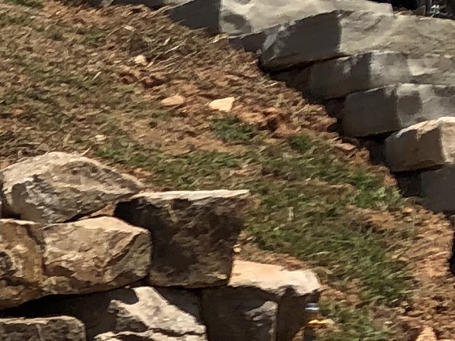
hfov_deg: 9.6
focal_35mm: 192
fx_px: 2524
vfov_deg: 7.6
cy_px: 463
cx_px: -465
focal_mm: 3.99
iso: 25
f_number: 1.8
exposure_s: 1/2667
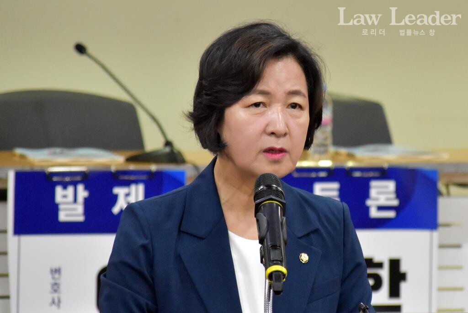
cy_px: 156
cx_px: 234
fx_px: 3902
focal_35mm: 300
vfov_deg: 4.6
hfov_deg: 6.9
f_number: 6.3
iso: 4000
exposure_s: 1/100
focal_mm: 200
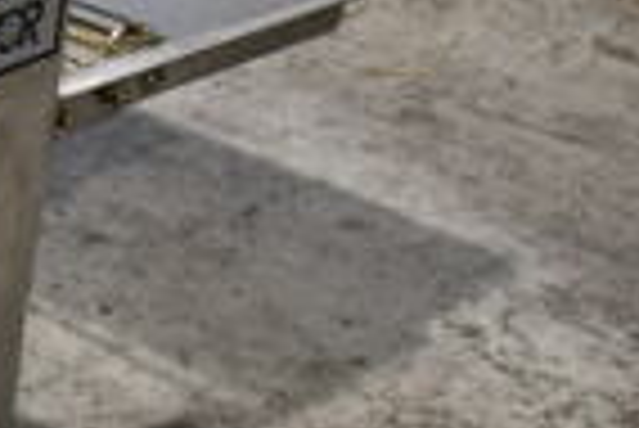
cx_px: -567
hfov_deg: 15.0
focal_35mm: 116
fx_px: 2061
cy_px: 338
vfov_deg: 11.8
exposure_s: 1/30
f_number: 3.5
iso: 450
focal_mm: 18
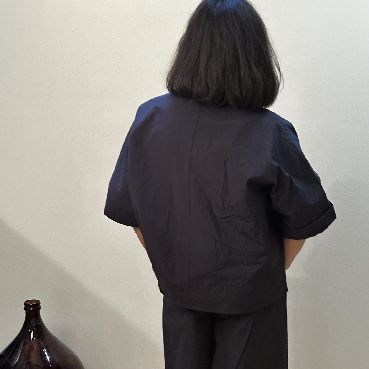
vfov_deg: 25.6
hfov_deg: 25.7
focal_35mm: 67
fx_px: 808
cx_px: 192
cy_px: 254
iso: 200
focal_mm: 6.86
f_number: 1.78
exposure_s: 1/50
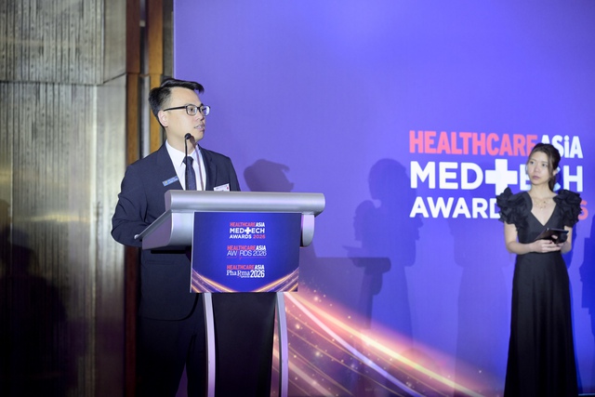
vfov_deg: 14.4
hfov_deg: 21.5
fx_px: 1570
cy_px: 198
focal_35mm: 95
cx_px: 298
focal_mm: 95
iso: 1600
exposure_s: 1/160
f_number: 4
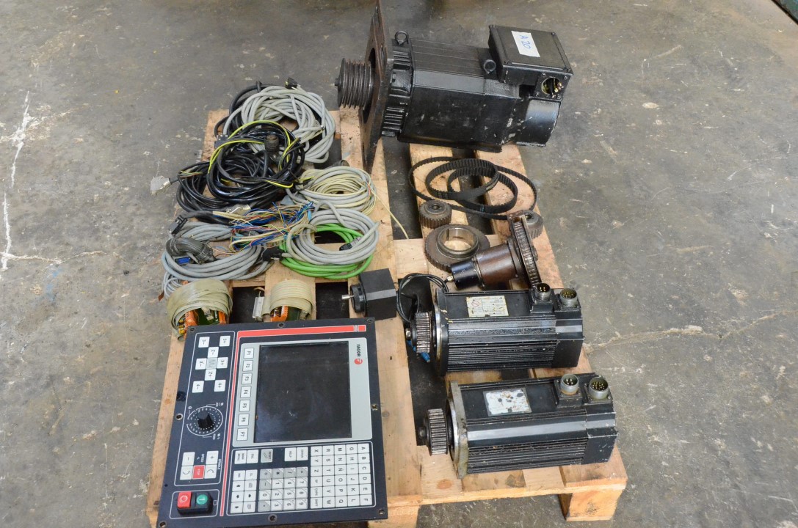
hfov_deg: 53.2
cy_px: 264
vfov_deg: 36.7
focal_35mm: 36
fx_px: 796
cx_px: 399
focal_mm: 24
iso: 6400
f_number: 6.3
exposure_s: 1/160
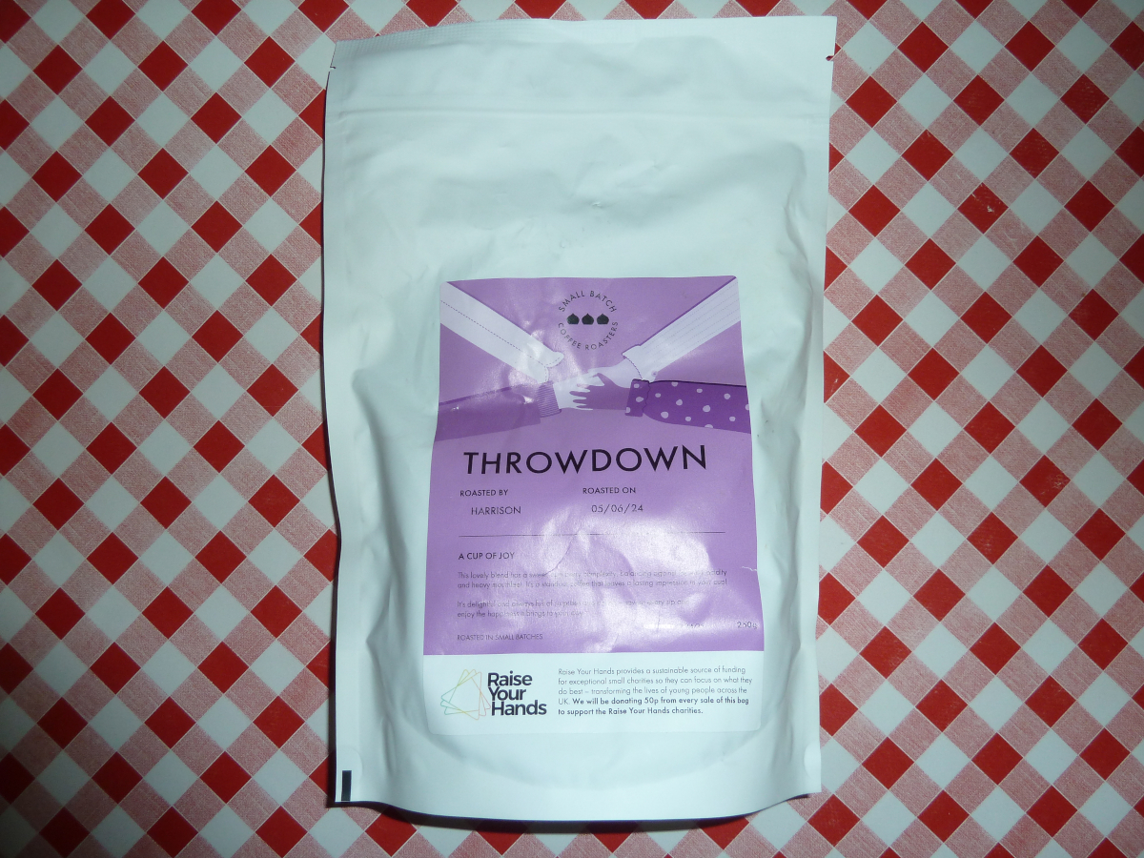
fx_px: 826
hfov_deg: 69.4
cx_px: 572
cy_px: 429
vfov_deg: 54.9
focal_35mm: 25
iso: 100
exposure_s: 1/30
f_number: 3.3
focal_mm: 4.1
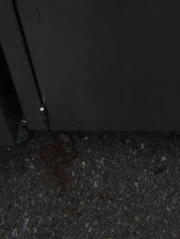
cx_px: 194
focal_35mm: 100
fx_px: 693
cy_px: -195
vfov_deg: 16.4
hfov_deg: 14.5
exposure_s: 1/125
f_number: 7.1
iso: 100
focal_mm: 18
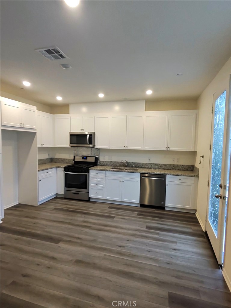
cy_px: 154
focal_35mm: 13
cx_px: 116
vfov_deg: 106.2
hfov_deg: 89.9
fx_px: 116
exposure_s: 1/59.9
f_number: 2.2
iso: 456
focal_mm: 2.24
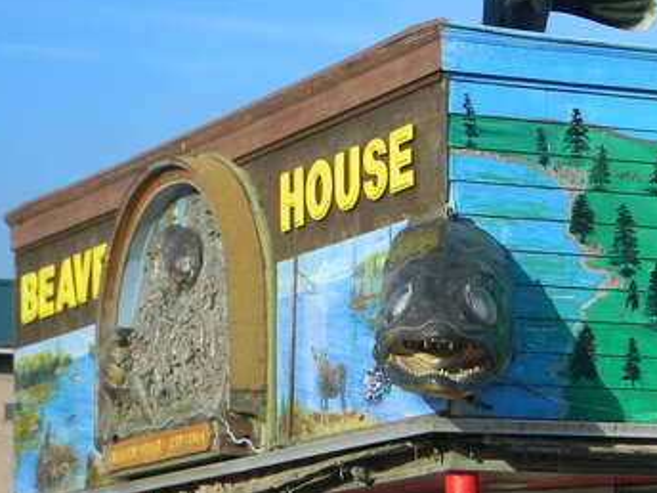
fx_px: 2961
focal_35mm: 156
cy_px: 438
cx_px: 619
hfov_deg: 12.5
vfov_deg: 9.5
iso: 80
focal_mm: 12.2
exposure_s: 1/380
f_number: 4.3
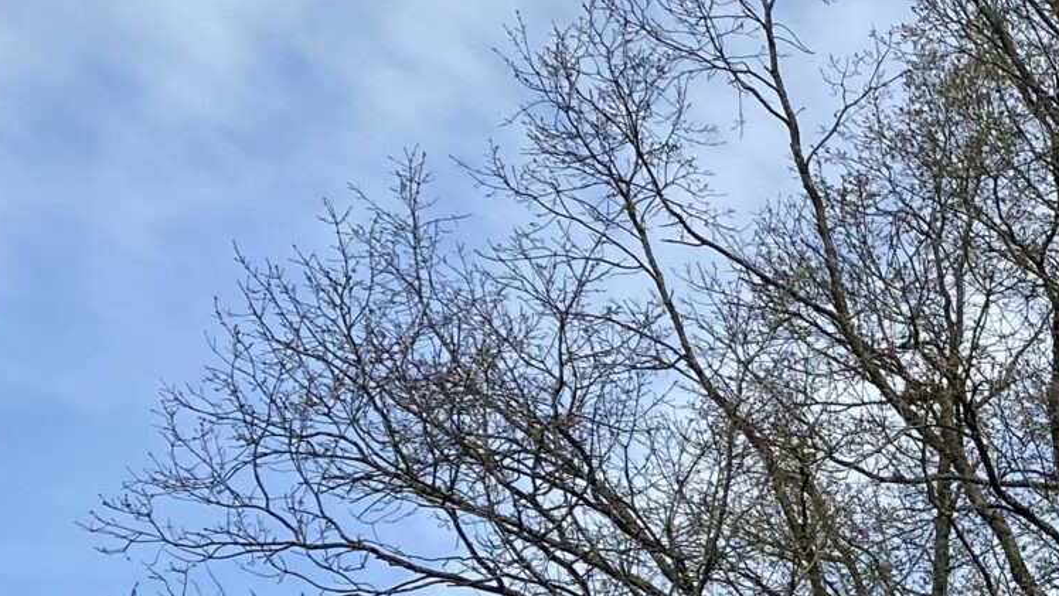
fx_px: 2724
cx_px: 1547
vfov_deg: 12.1
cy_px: 811
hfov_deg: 19.4
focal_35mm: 97
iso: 32
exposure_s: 1/2358
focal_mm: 4.25
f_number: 1.8
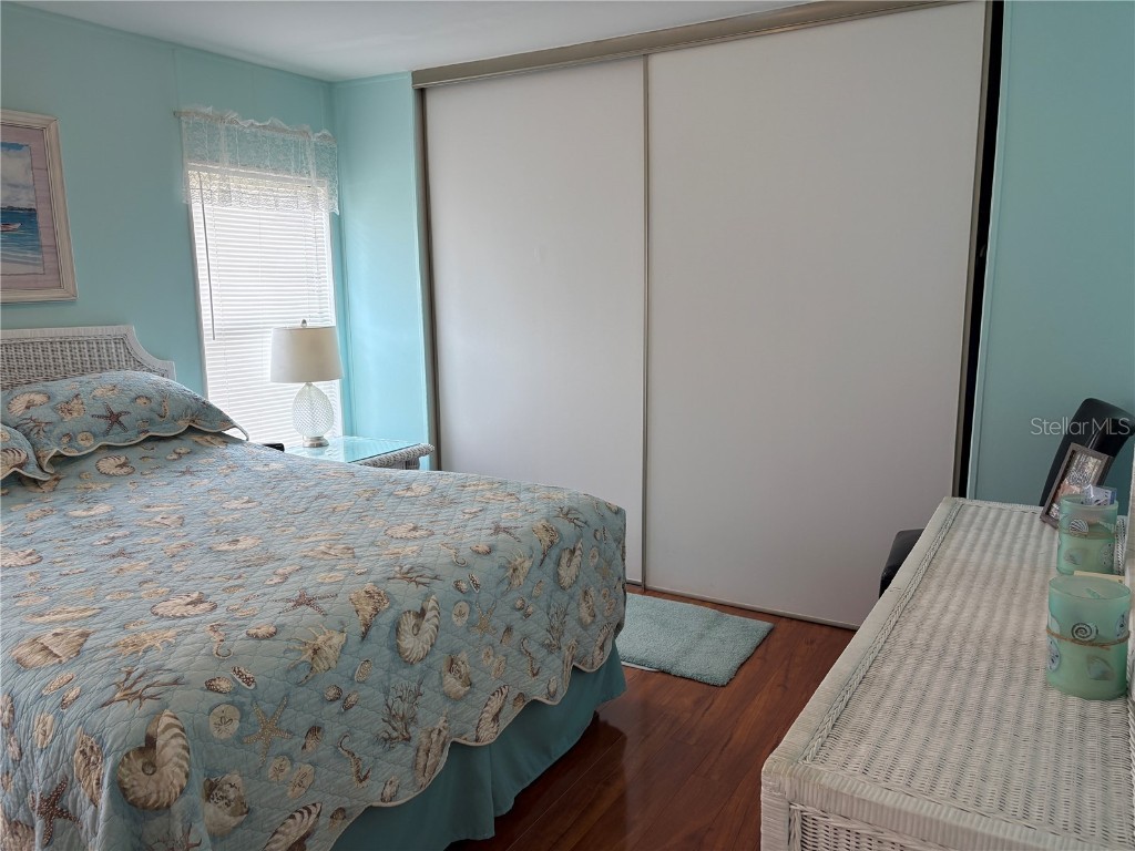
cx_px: 568
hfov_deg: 67.3
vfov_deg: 53.1
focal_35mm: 26
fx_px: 852
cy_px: 426
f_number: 1.6
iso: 80
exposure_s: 1/188
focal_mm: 5.96
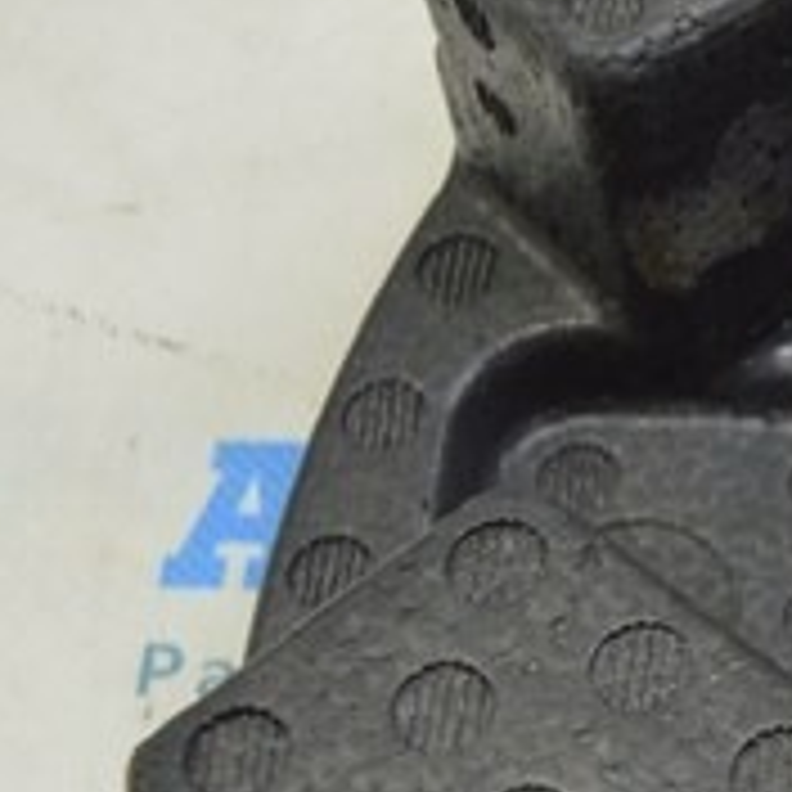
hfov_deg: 9.5
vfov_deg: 10.2
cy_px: 776
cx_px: 1647
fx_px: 4413
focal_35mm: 170
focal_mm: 23
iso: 400
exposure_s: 1/20
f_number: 5.6
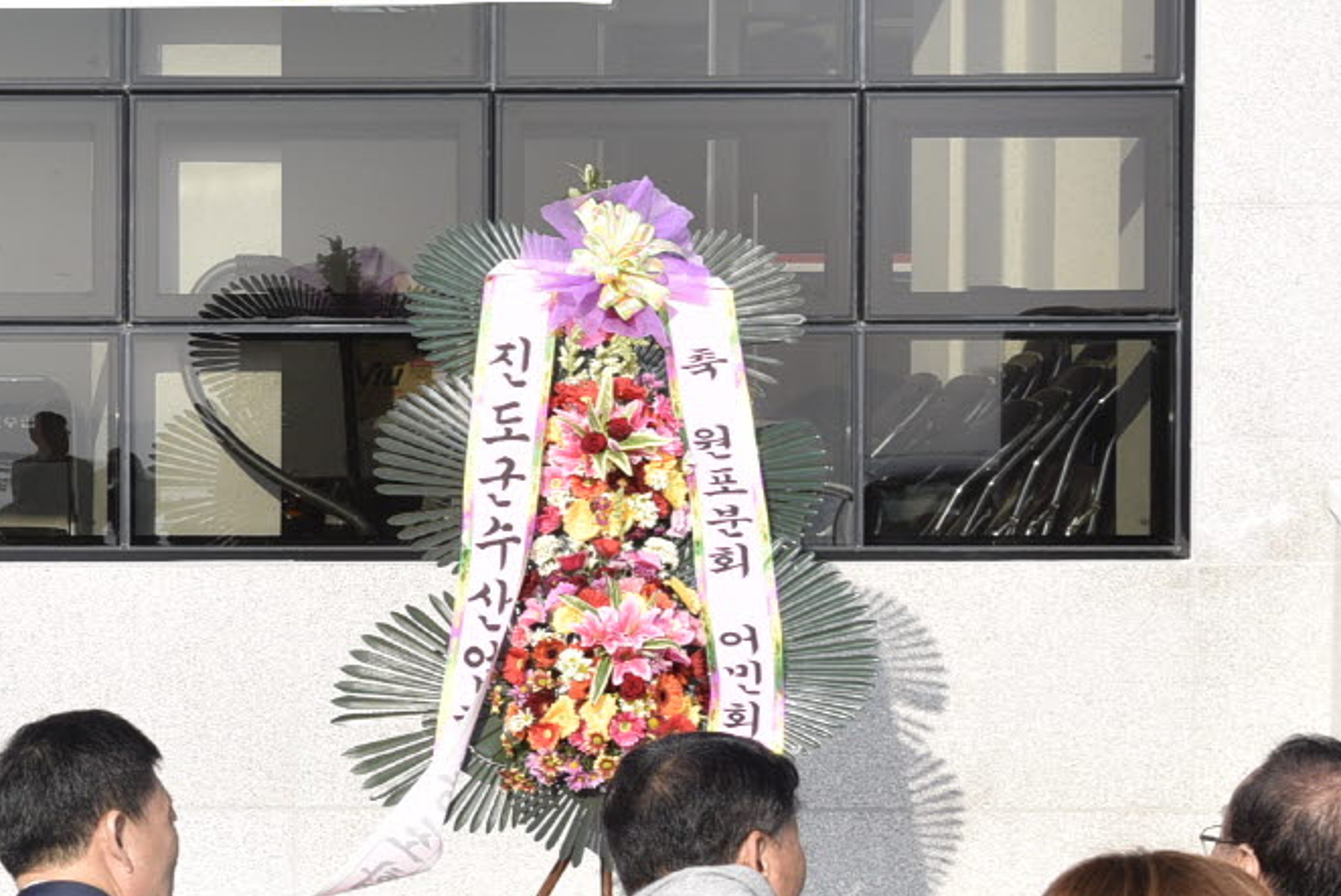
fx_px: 5403
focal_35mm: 145
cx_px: -561
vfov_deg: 9.5
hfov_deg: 13.5
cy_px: 500
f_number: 7.1
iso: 100
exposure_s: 1/250
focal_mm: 40
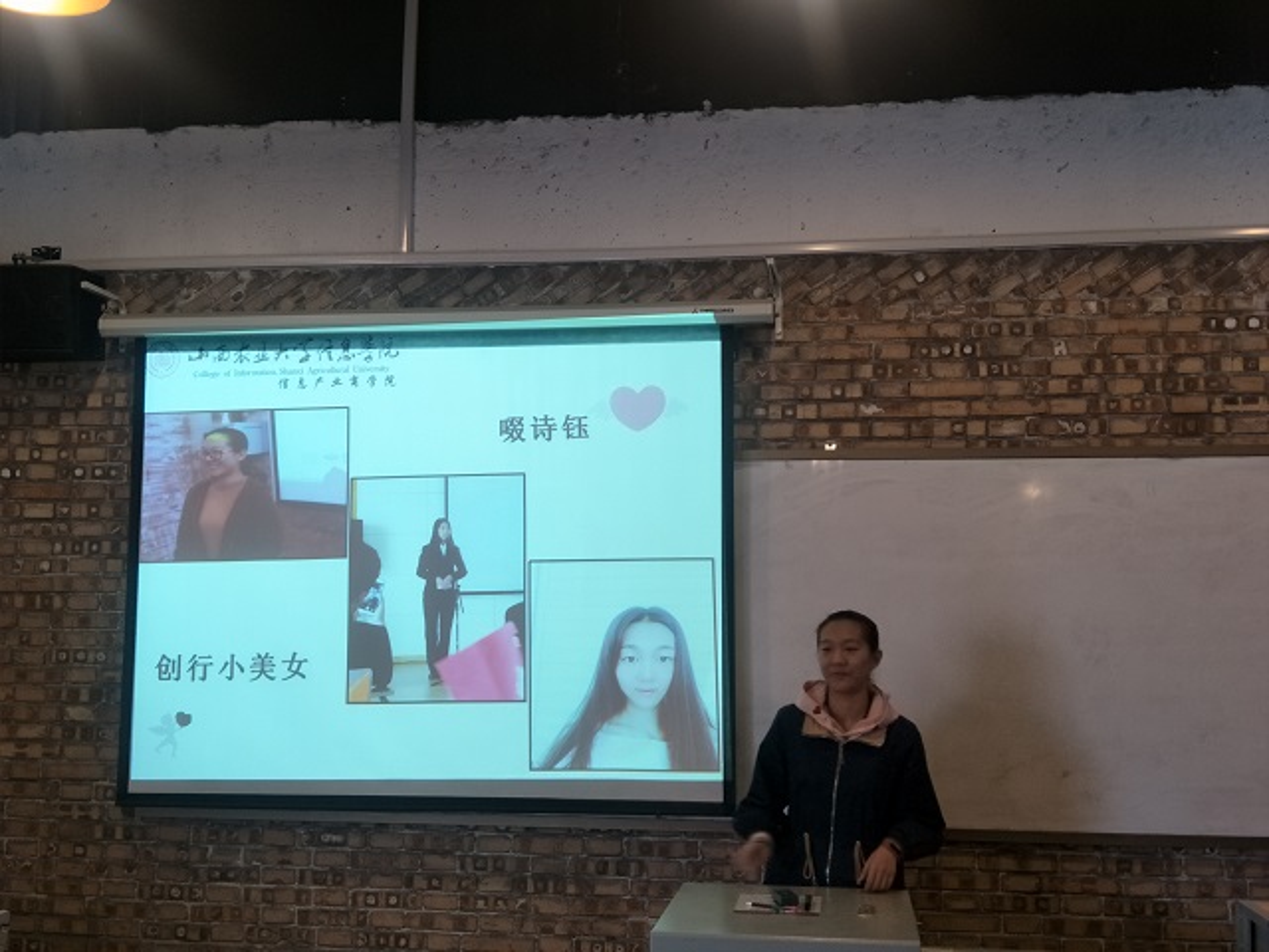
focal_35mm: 24
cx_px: 634
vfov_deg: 56.8
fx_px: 880
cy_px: 476
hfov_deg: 71.6
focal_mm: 4.1
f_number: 1.7
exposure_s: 1/50
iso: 91
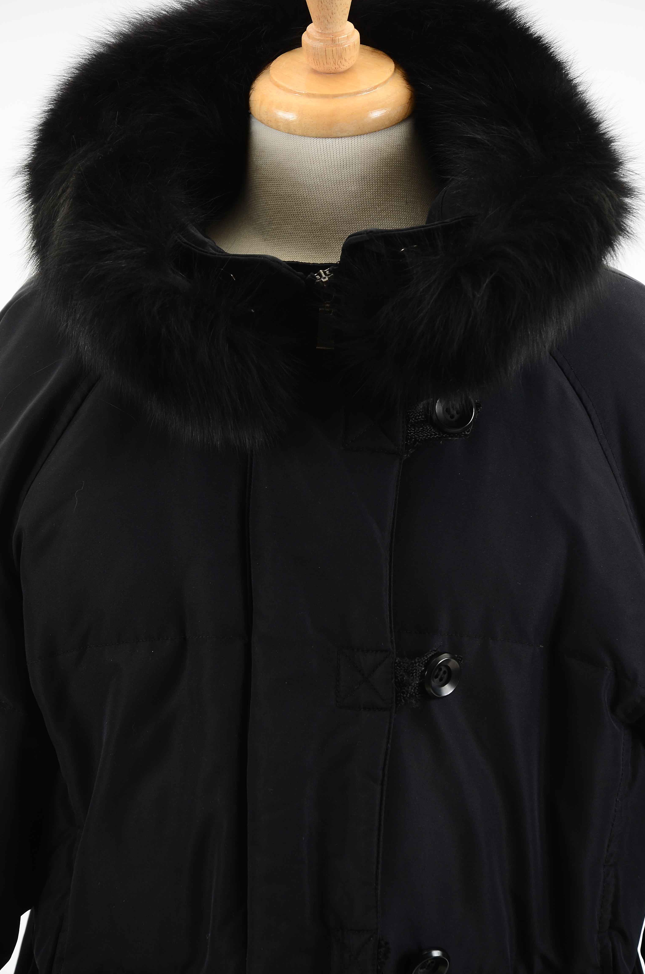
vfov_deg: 12.2
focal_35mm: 169
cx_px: 320
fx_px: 4550
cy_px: 458
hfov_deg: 8.1
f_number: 7.1
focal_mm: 105
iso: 160
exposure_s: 1/80
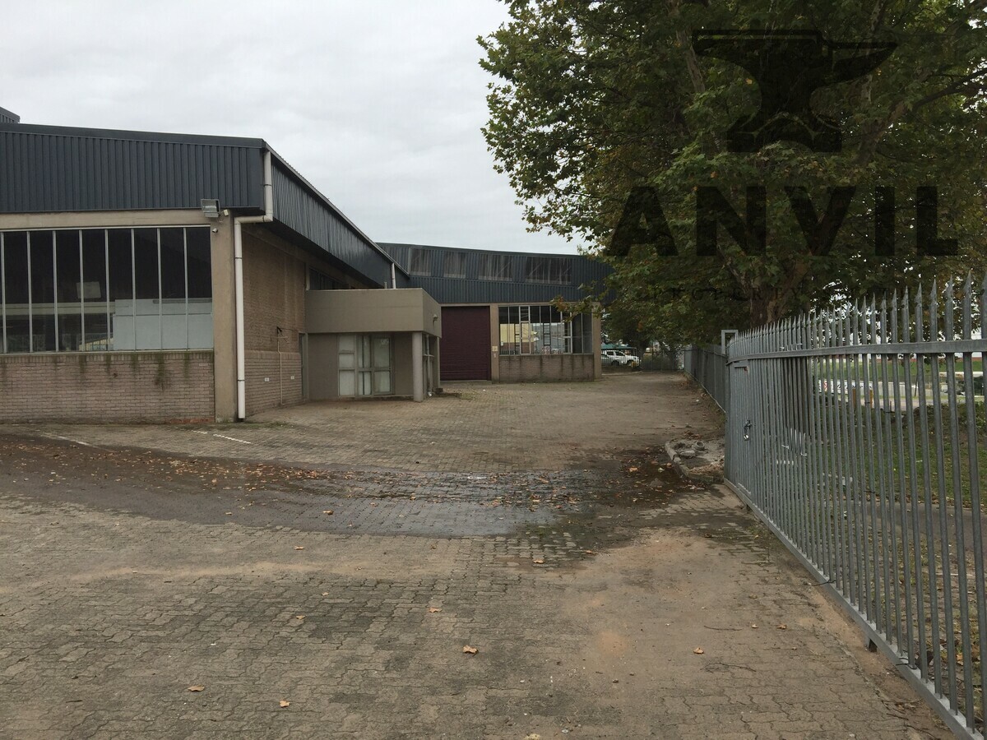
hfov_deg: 61.7
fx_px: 827
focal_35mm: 29
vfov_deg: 48.2
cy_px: 370
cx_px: 494
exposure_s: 1/1014
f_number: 2.2
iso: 32
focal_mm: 4.15
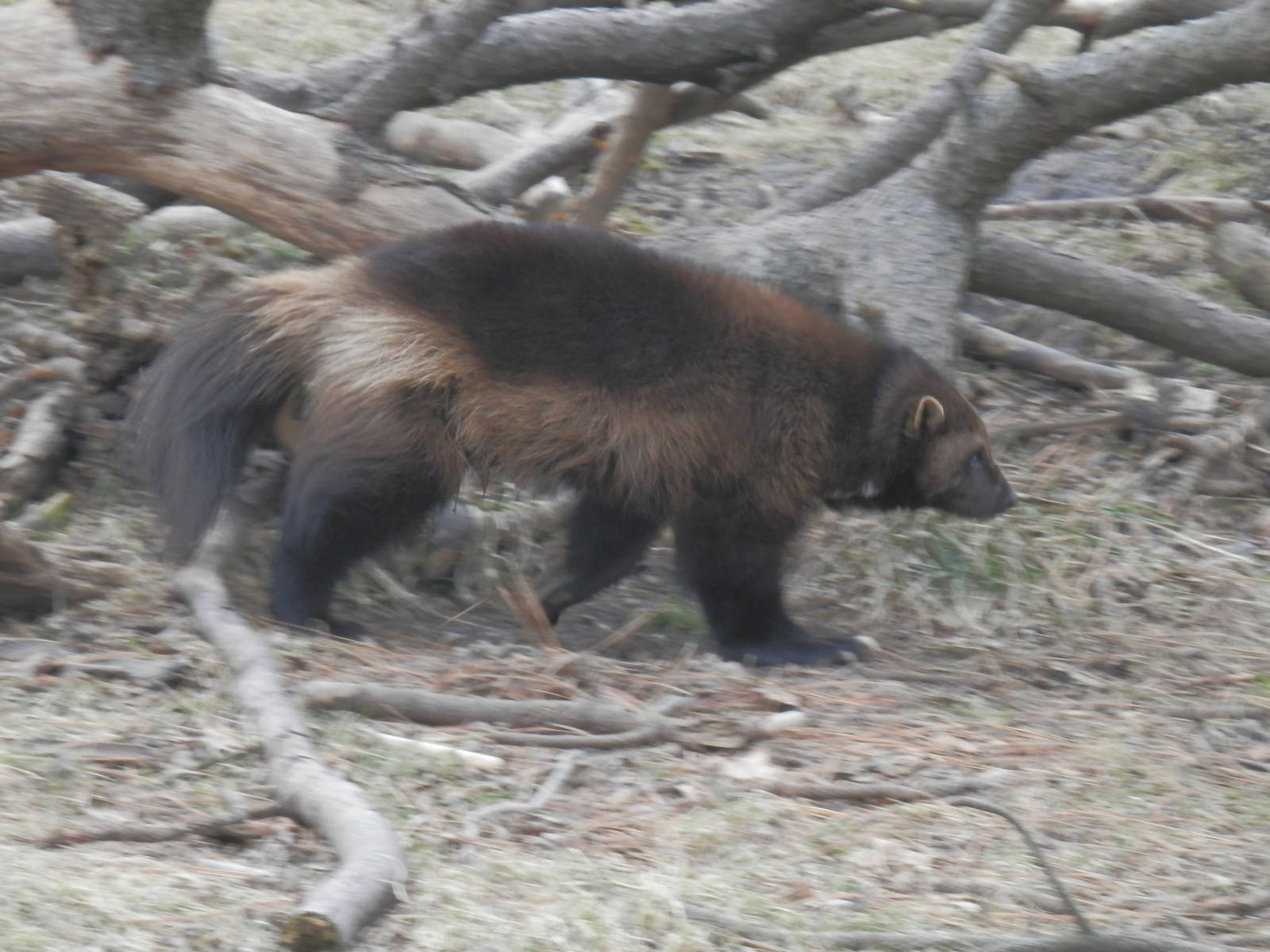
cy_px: 476
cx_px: 635
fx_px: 12180
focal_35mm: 332
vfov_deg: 4.5
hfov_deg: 6.0
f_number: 6.7
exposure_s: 1/60
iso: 200
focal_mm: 59.3
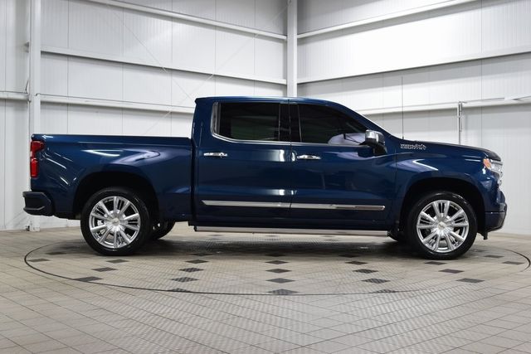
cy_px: 177
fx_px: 642
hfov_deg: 45.0
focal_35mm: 44
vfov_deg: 30.9
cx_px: 266
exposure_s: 1/15
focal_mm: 29
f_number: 6.3
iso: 450
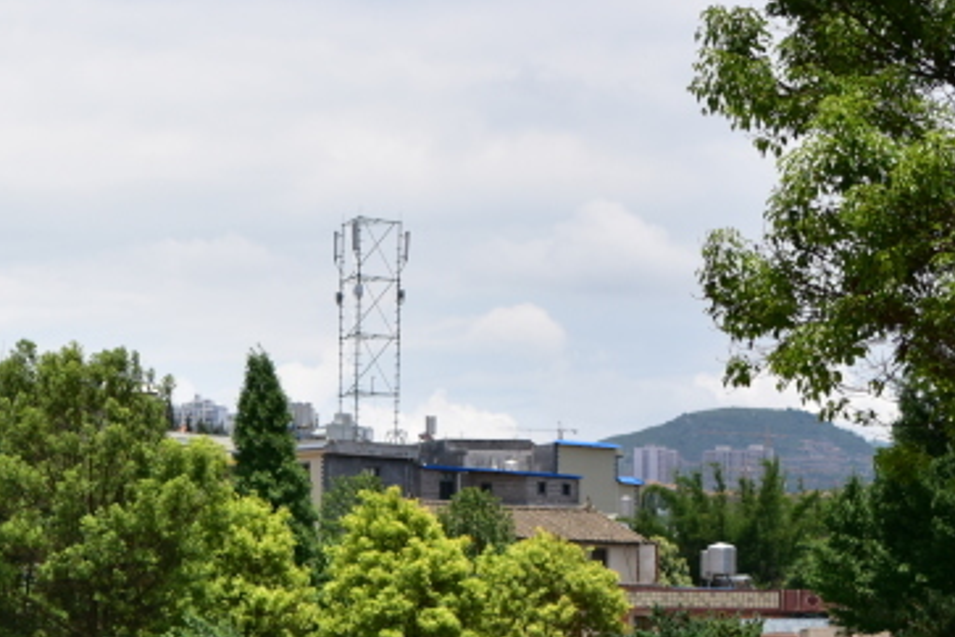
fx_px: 3369
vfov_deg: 10.7
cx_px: -329
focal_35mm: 127
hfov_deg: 15.3
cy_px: 554
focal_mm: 45
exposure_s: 1/4000
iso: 200
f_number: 2.8
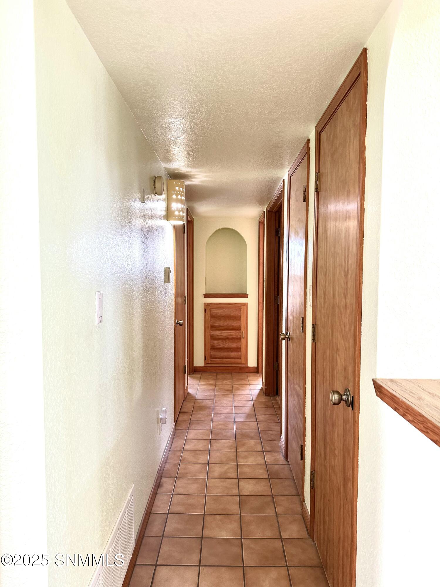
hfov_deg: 56.8
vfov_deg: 71.6
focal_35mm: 24
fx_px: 407
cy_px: 294
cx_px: 220
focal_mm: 6.86
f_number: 1.78
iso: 125
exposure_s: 1/60
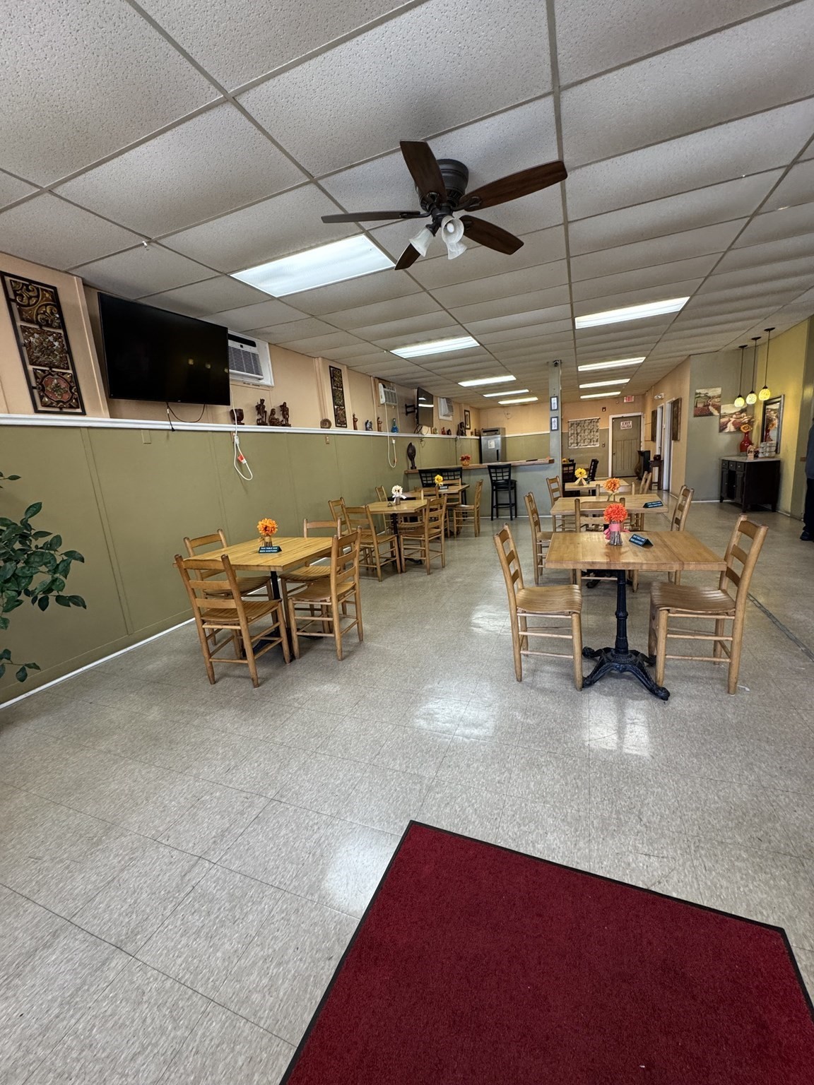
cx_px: 407
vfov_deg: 102.1
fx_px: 439
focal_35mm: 14
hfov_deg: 85.7
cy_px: 542
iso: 250
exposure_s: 1/120
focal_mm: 2.22
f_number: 2.2
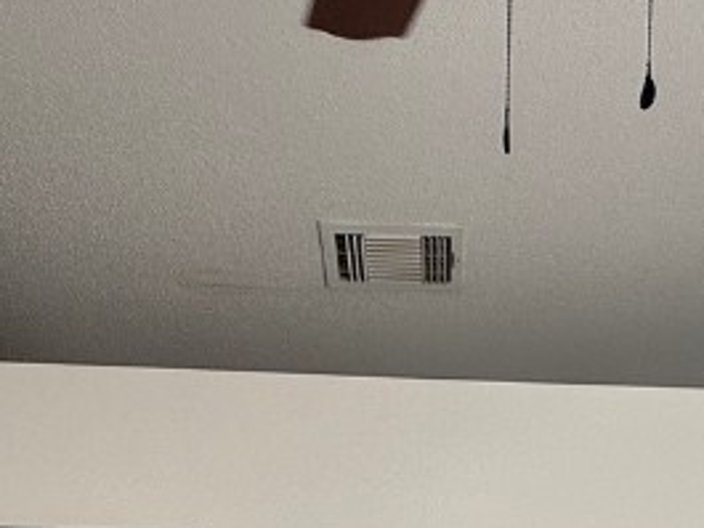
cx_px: 510
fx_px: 1099
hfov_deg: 34.9
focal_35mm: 54
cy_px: 836
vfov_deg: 21.6
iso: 50
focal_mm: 2.22
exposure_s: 1/246
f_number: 2.2
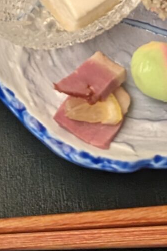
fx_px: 891
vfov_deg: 14.6
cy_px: -154
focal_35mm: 128
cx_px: 39
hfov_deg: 10.7
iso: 476
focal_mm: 6.9
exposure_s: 1/100
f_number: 1.68
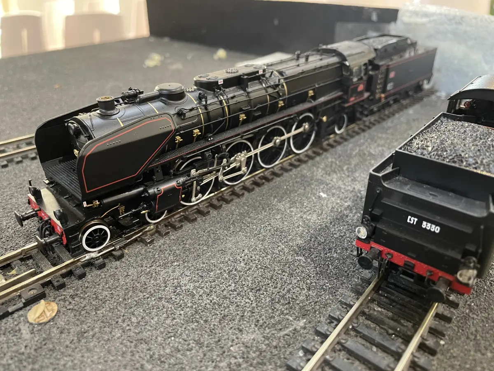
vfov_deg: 53.1
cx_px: 247
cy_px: 186
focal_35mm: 26
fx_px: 371
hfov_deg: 67.3
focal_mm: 4.2
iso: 400
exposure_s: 1/33
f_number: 1.6
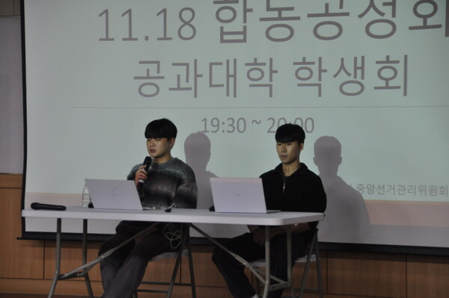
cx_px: 224
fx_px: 1682
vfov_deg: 10.1
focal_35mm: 135
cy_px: 149
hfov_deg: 15.2
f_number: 5.3
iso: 1100
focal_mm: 90
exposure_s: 1/125
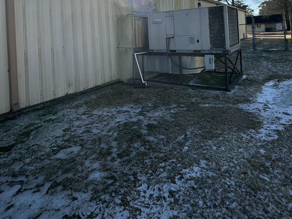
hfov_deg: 69.3
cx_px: 157
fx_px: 211
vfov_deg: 49.5
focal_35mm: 25
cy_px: 26
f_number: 2.2
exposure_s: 1/2053
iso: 50
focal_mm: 2.22
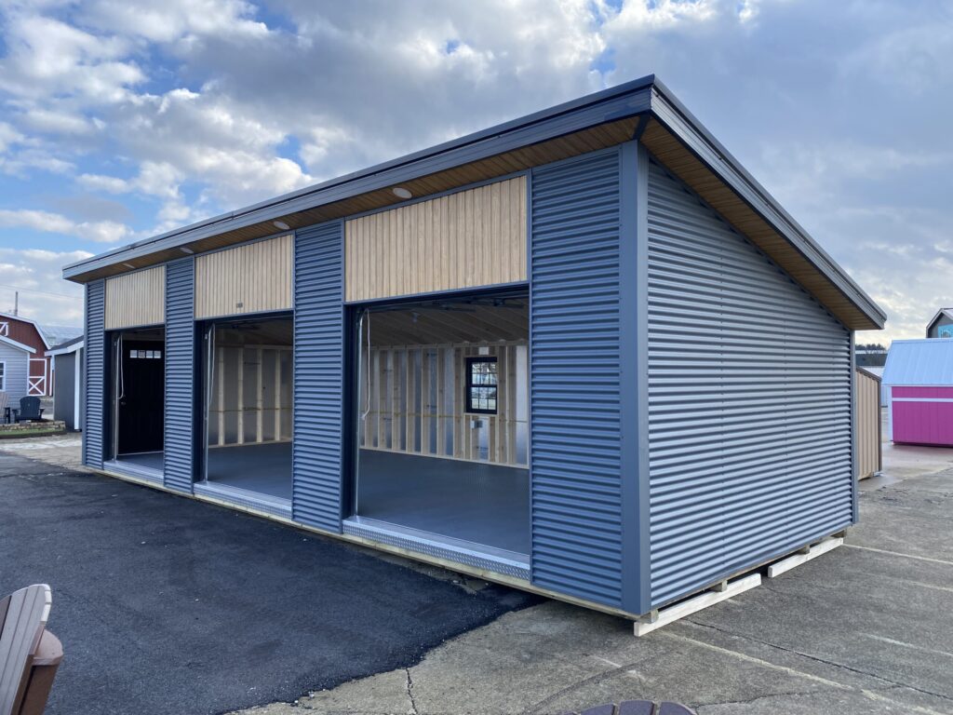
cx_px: 476
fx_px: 716
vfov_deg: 53.1
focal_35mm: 26
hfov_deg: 67.3
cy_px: 358
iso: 32
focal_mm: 4.25
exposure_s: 1/912
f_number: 1.8
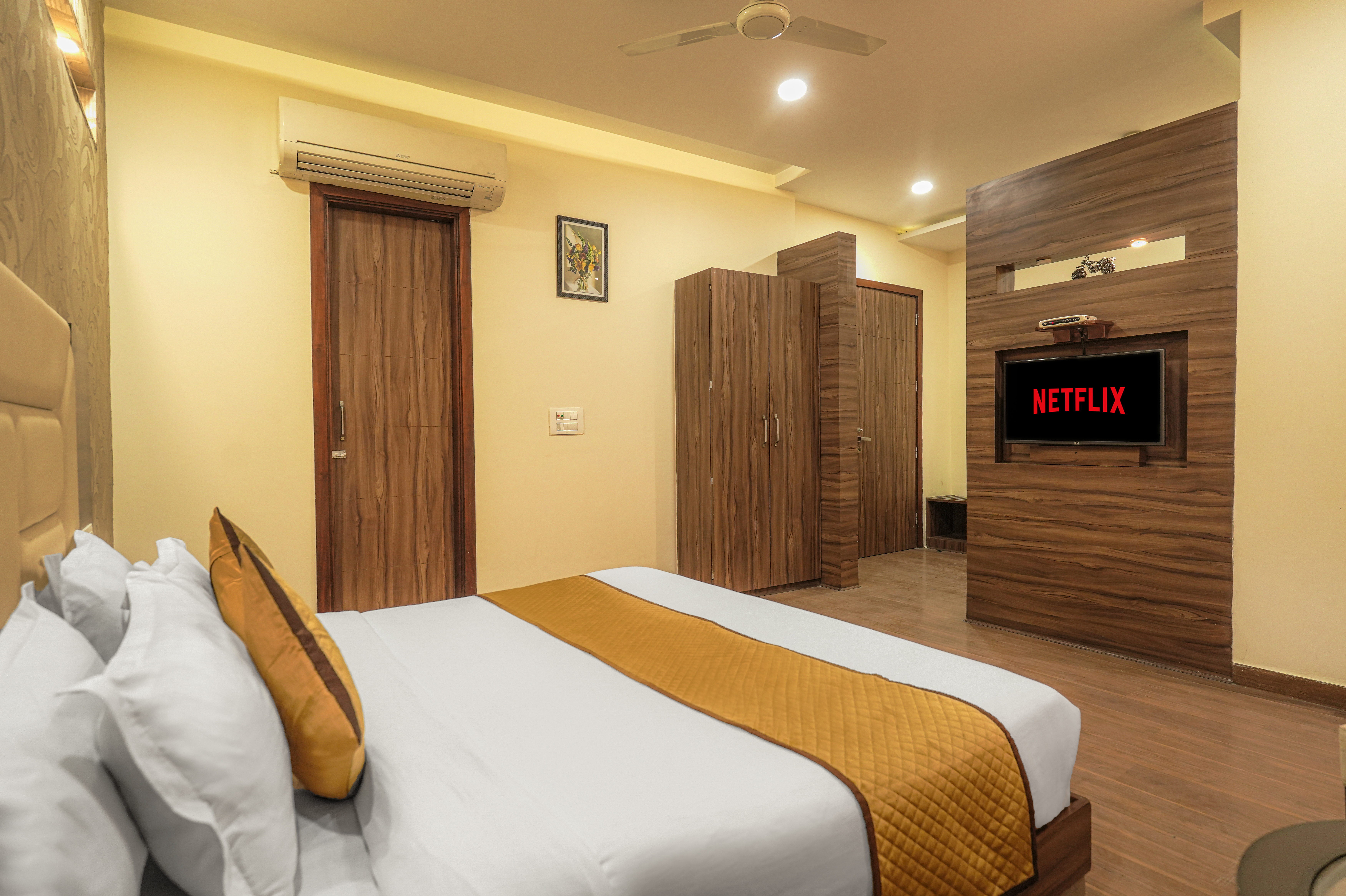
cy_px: 448
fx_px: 710
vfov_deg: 64.5
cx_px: 673
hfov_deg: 86.9
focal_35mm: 19
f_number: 4
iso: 1250
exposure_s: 1/25
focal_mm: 19
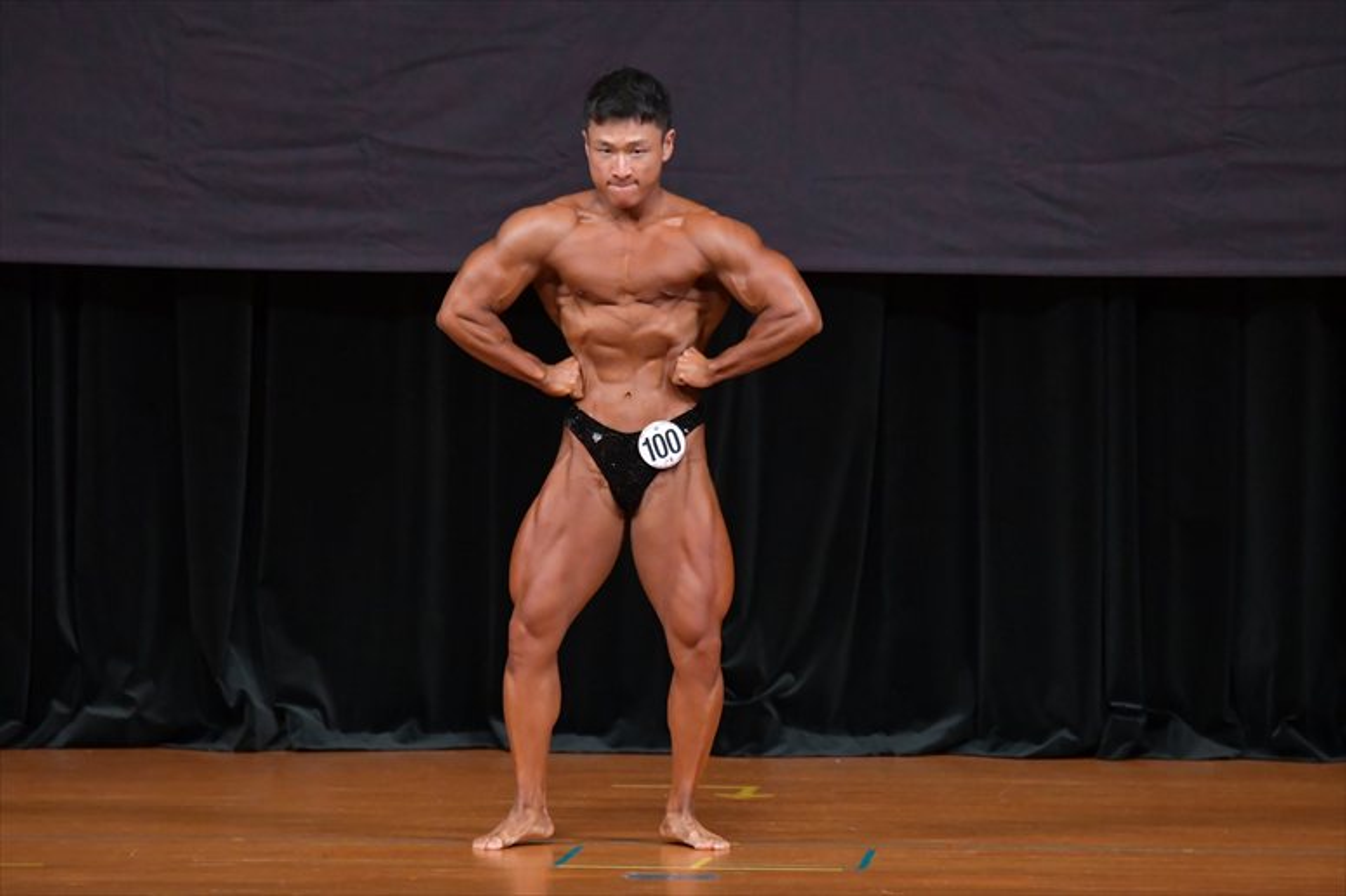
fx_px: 11211
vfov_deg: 4.6
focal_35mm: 300
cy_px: 448
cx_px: 673
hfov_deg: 6.9
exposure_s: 1/400
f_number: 5.6
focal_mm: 200
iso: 4000
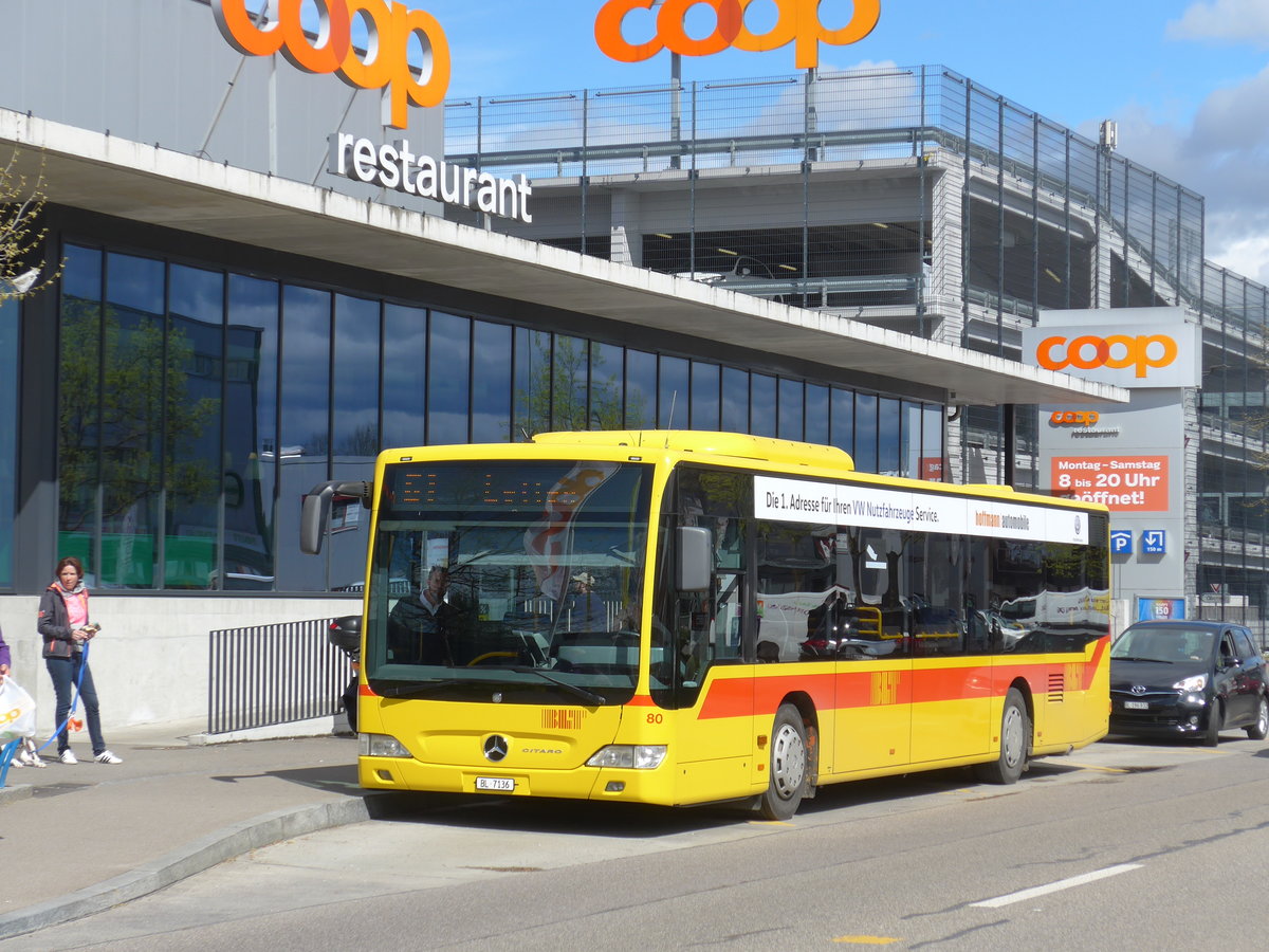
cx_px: 634
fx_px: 3153
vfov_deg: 17.2
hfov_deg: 22.8
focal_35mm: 86
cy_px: 476
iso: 80
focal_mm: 17
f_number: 4.5
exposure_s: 1/640
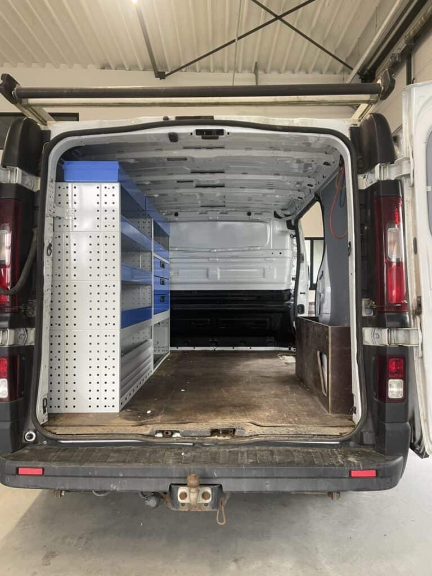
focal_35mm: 26
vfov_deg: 67.3
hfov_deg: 53.1
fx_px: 433
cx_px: 216
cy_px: 288
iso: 100
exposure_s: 1/50
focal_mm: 4.2
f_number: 1.6
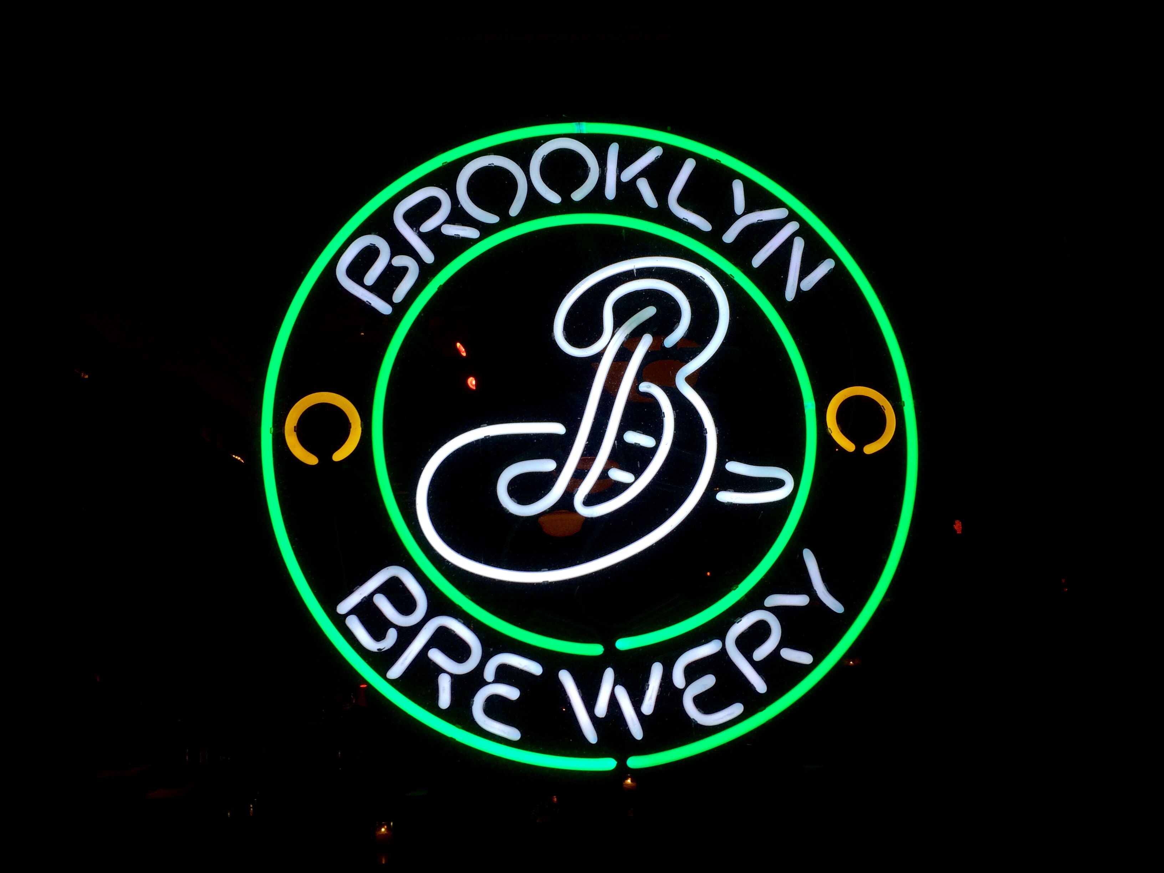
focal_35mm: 29
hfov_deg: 61.7
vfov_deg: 48.2
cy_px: 436
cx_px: 582
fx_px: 975
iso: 50
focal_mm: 4.15
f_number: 2.2
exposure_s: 1/120
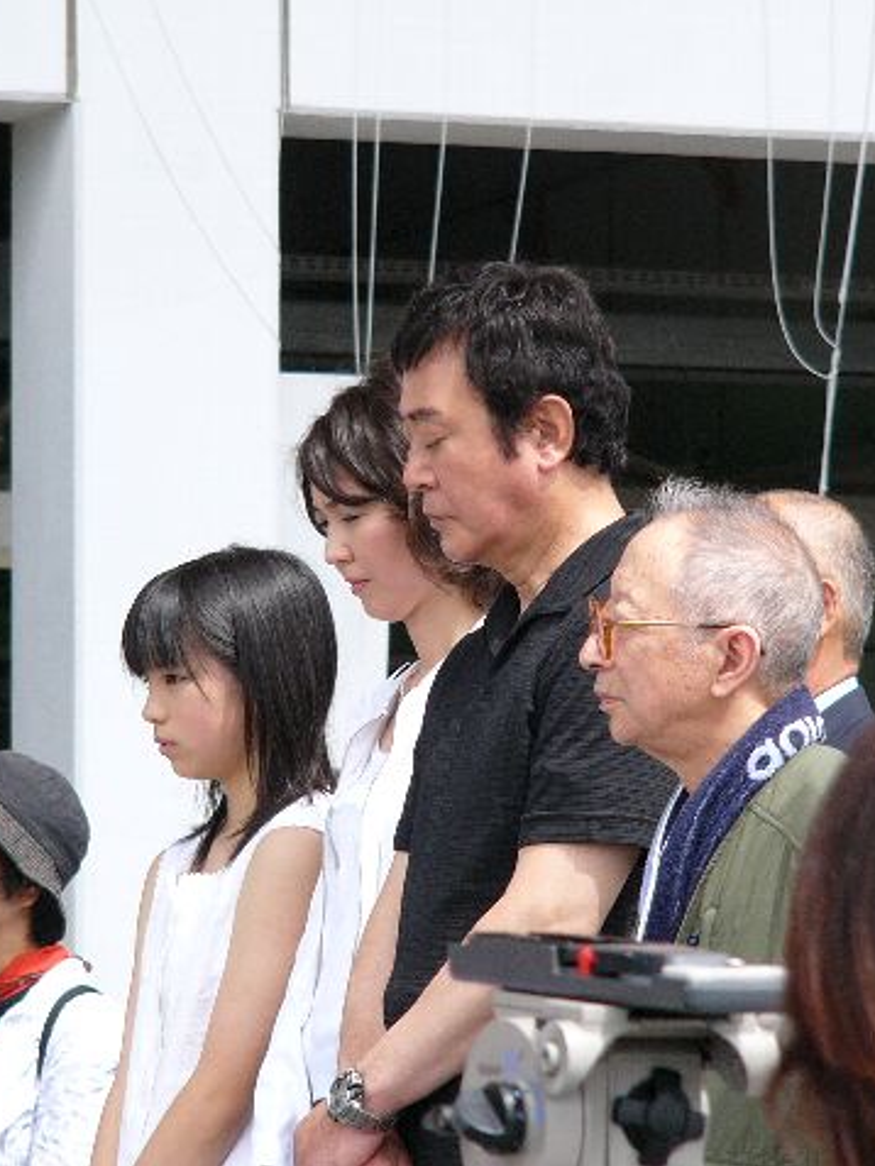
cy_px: 582
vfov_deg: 7.6
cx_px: 511
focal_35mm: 259
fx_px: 8725
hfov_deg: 5.7
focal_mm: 32.1
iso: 100
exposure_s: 1/1000
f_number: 2.8
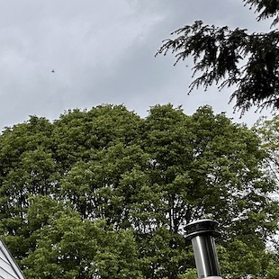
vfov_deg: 22.5
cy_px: 274
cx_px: -195
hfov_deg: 19.0
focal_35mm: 74
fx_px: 675
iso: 80
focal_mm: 6.86
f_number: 1.78
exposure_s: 1/4184
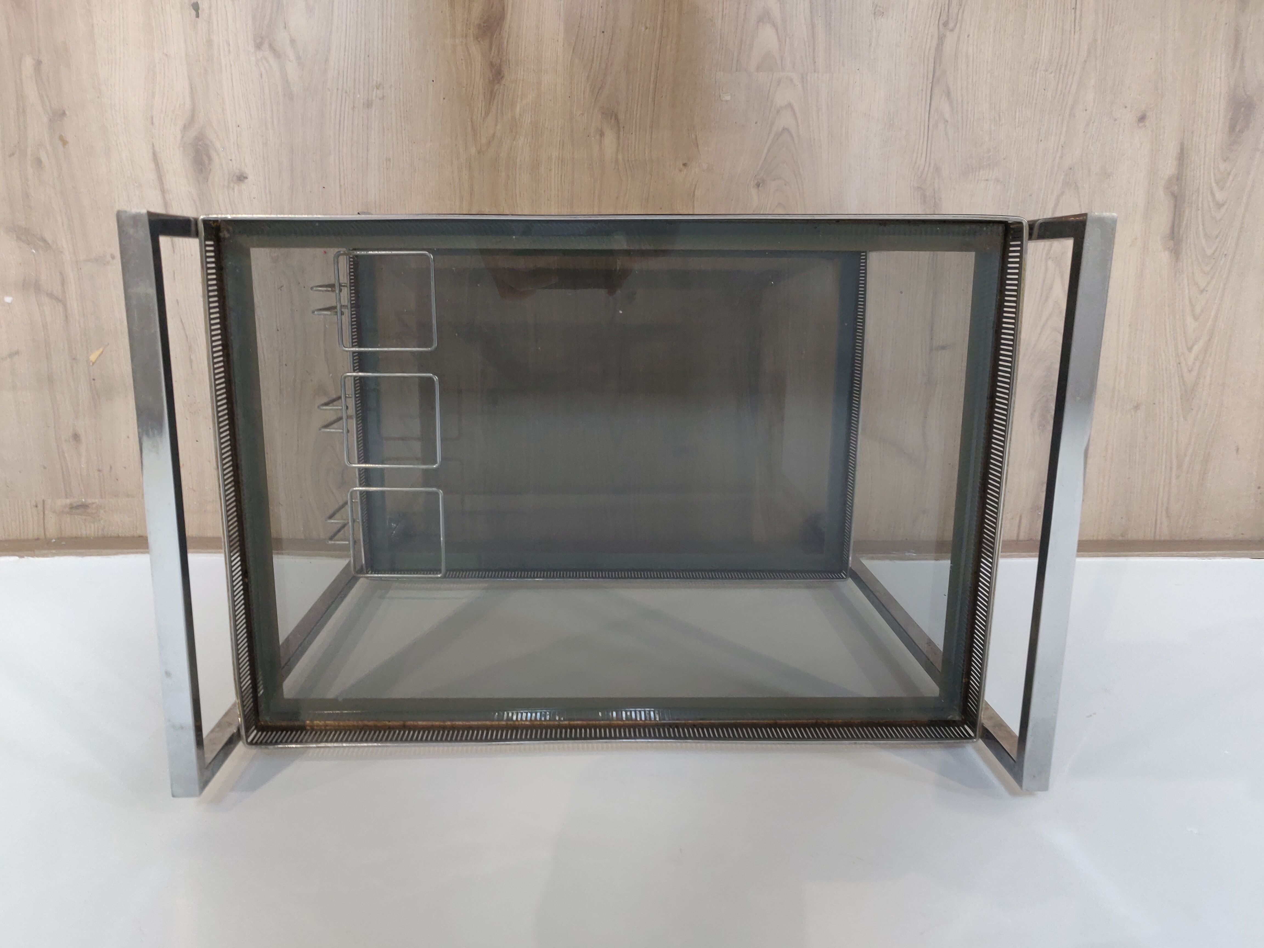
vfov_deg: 54.9
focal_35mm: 25
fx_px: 913
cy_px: 474
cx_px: 632
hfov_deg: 69.4
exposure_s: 1/33
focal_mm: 4.25
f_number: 1.7
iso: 640
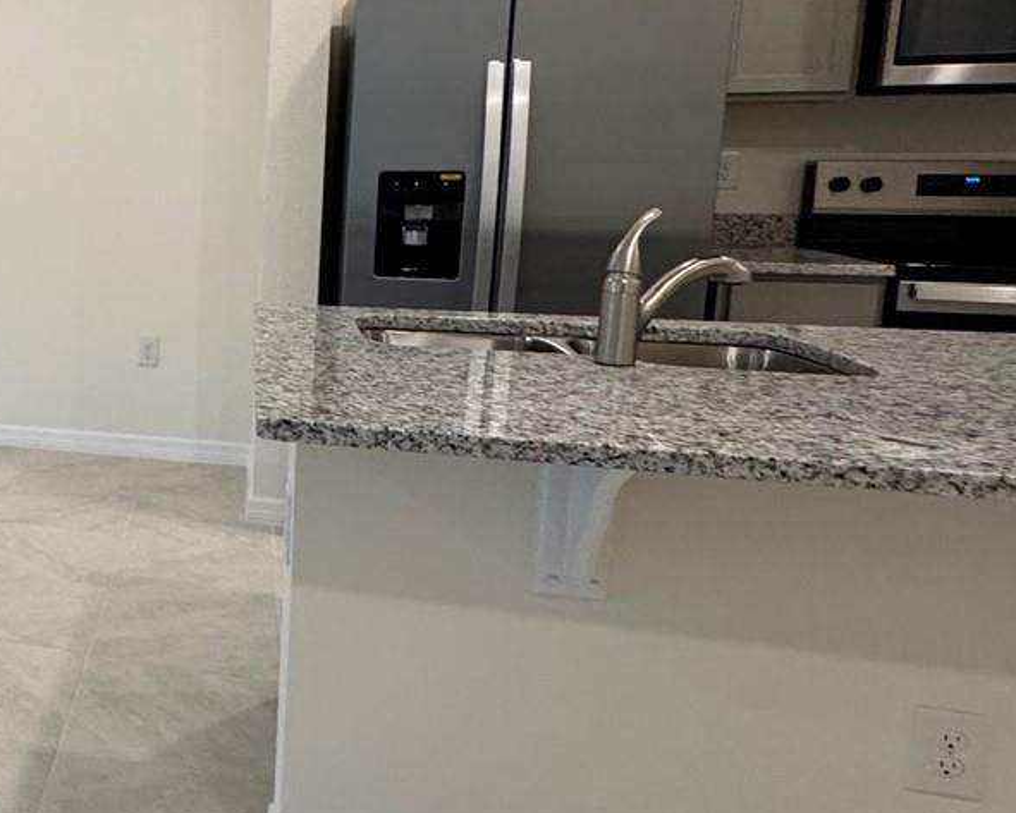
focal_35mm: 37
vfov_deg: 39.8
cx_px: -191
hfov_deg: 37.6
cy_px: 287
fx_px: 1113
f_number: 2.2
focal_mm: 2.22
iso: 250
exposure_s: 1/120
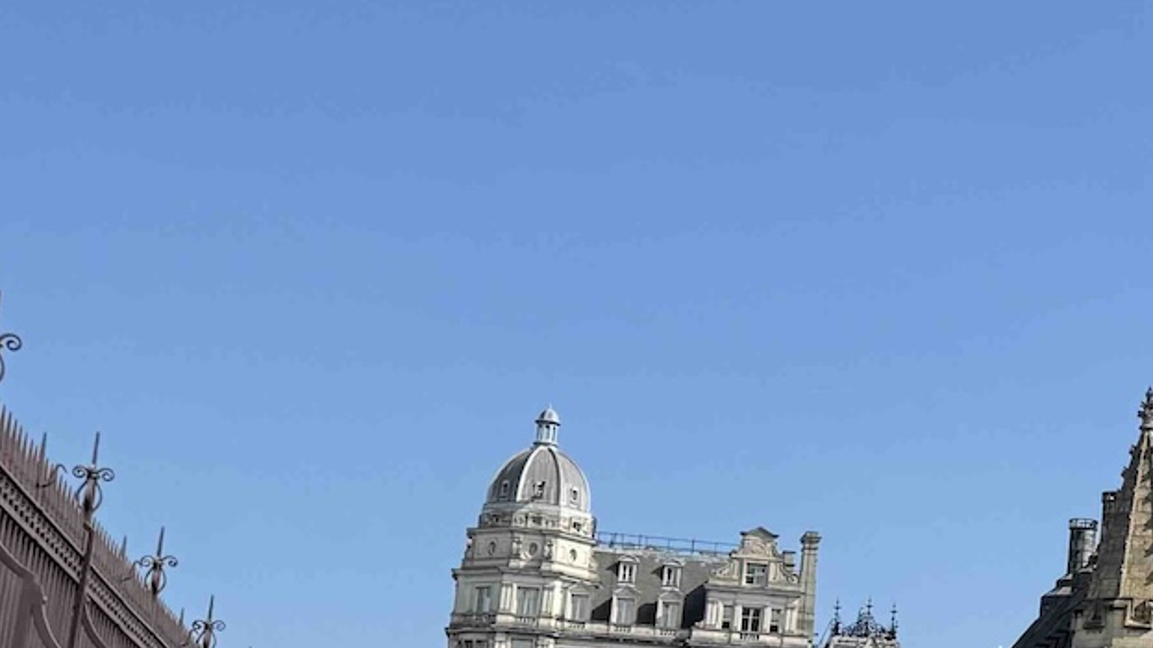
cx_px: 1751
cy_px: 500
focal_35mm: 84
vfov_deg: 14.3
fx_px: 2567
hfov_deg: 21.2
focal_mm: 6.76
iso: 80
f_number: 1.78
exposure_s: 1/3597
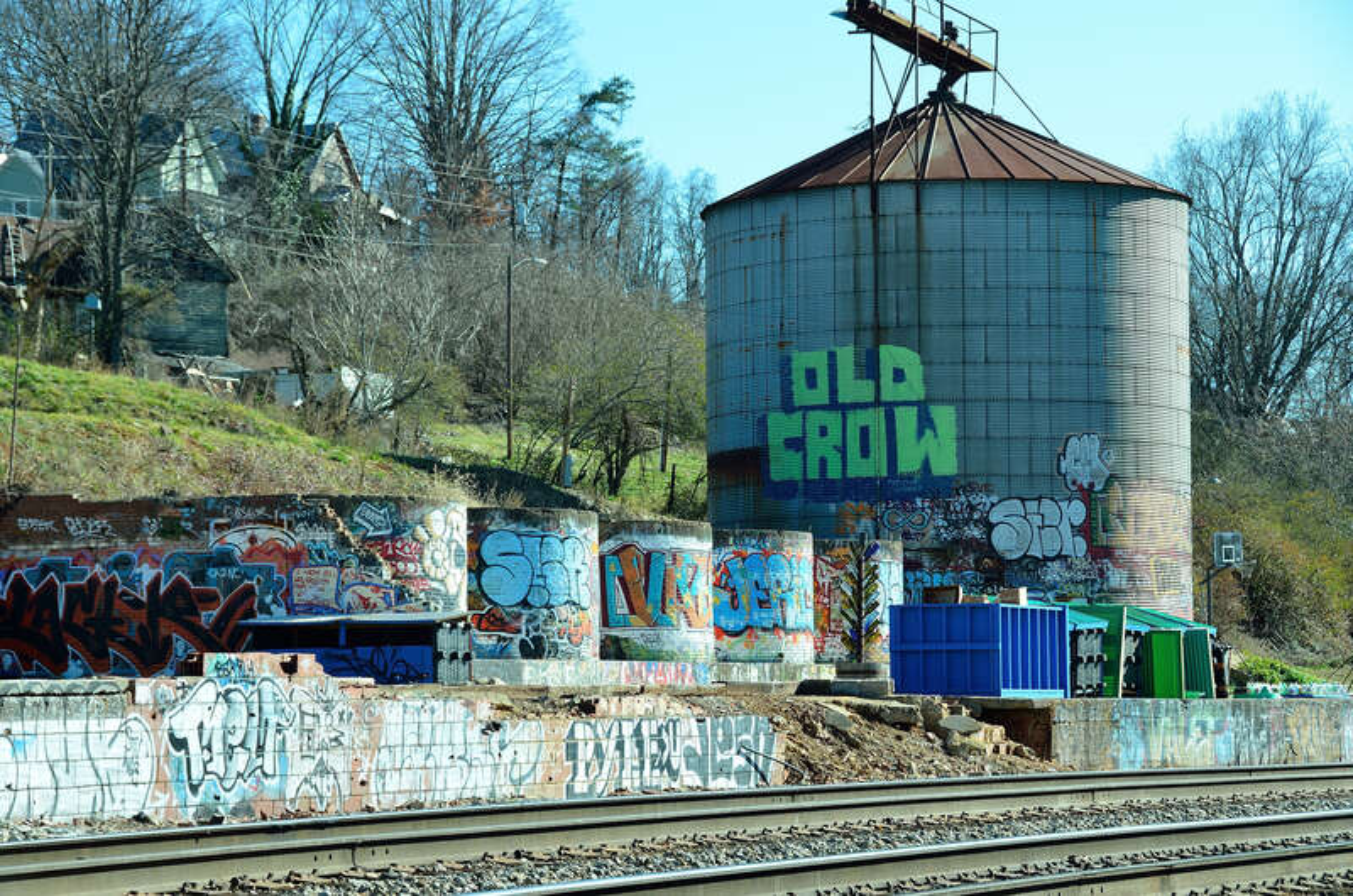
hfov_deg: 21.0
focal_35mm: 98
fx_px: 3657
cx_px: 676
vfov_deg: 14.0
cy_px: 448
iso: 200
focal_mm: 65
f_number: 9
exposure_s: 1/320
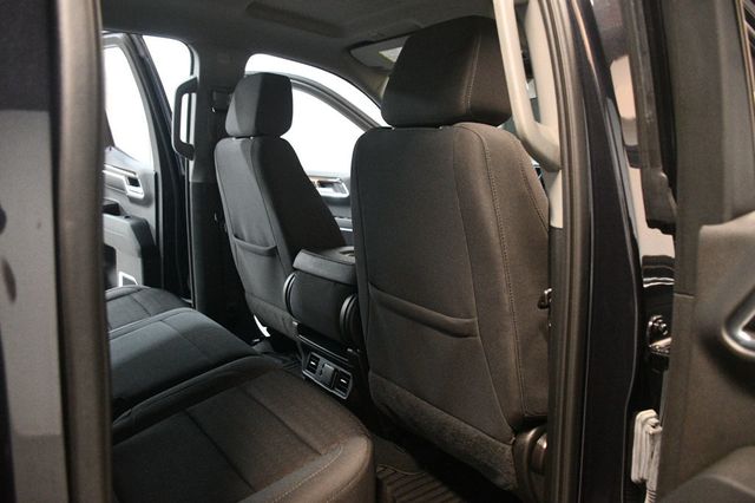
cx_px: 378
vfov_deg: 47.9
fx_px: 566
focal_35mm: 27
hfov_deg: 67.4
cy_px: 252
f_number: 3.5
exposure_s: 1/60
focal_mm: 18
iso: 5000
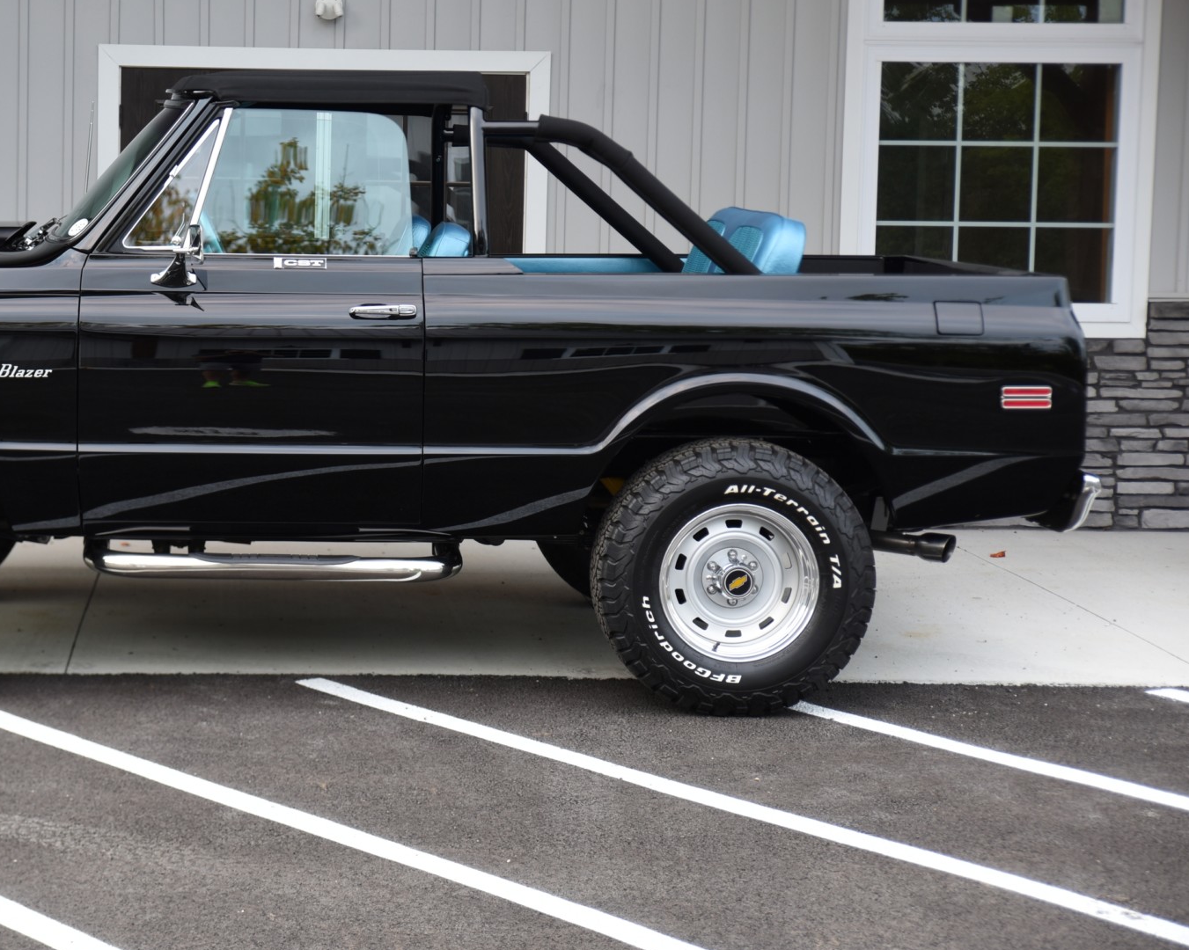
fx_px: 2603
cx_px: 313
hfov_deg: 25.5
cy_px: 380
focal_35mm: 74
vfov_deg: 20.7
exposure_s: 1/10
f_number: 2.8
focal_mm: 52
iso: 200
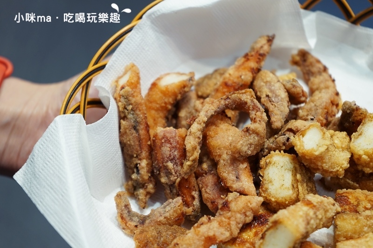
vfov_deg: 19.4
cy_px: 124
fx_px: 725
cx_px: 186
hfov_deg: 28.8
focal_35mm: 70
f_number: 5.6
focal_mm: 70
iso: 400
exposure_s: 1/80
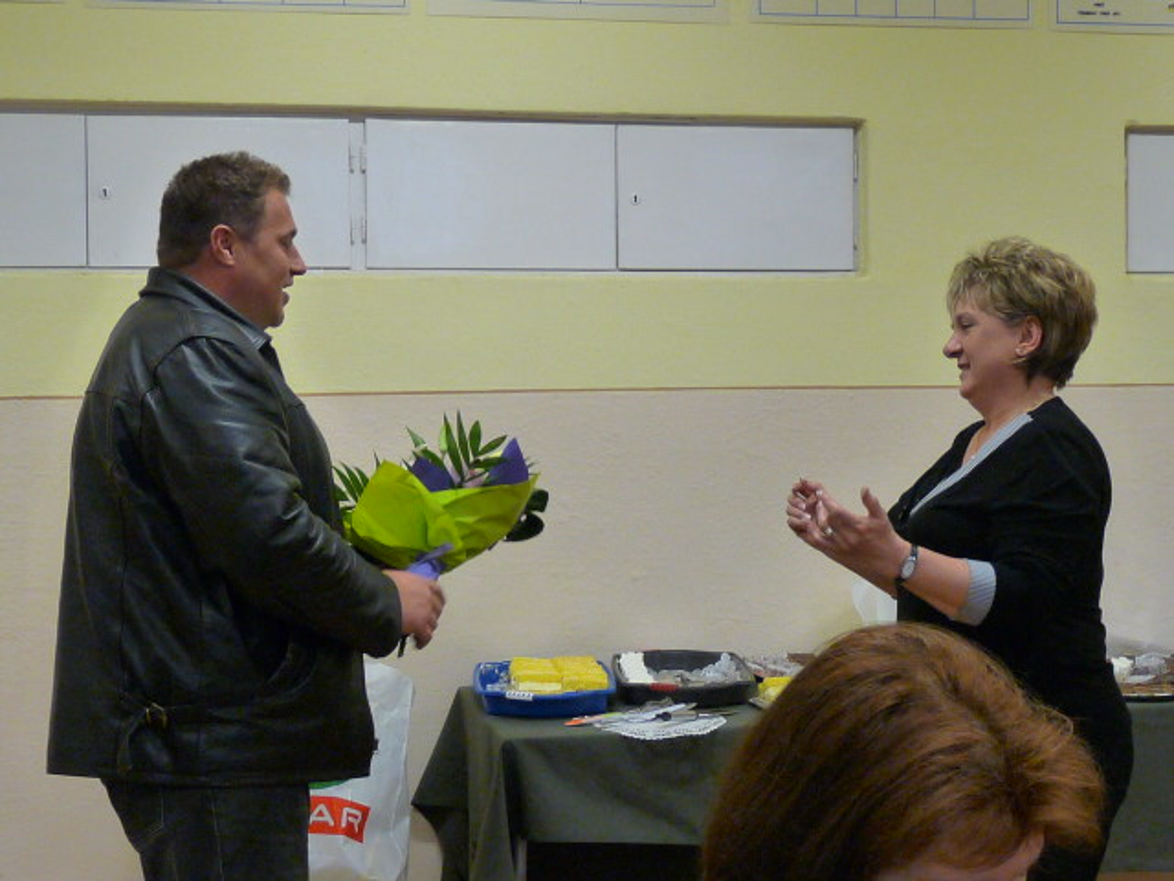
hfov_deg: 34.9
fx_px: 1865
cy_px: 440
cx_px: 587
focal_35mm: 55
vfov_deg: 26.6
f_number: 3
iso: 320
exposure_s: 1/30
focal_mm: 5.5
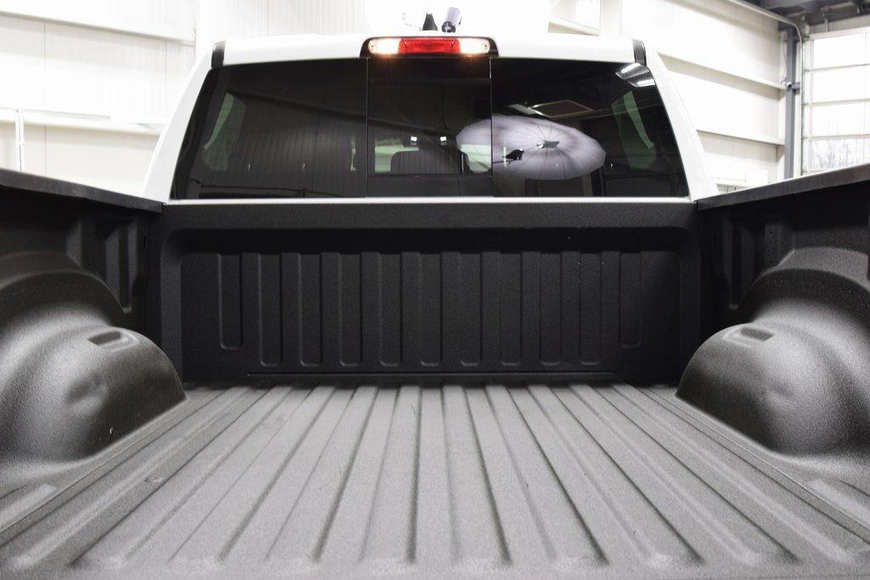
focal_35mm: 36
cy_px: 290
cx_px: 435
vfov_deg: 36.9
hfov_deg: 53.1
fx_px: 870
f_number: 6.3
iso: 900
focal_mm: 24
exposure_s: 1/15
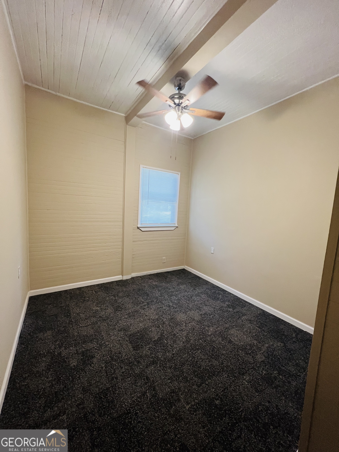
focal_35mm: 13
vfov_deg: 106.2
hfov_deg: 89.9
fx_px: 170
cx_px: 170
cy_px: 226
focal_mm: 1.57
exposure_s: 1/60
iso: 200
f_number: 1.8
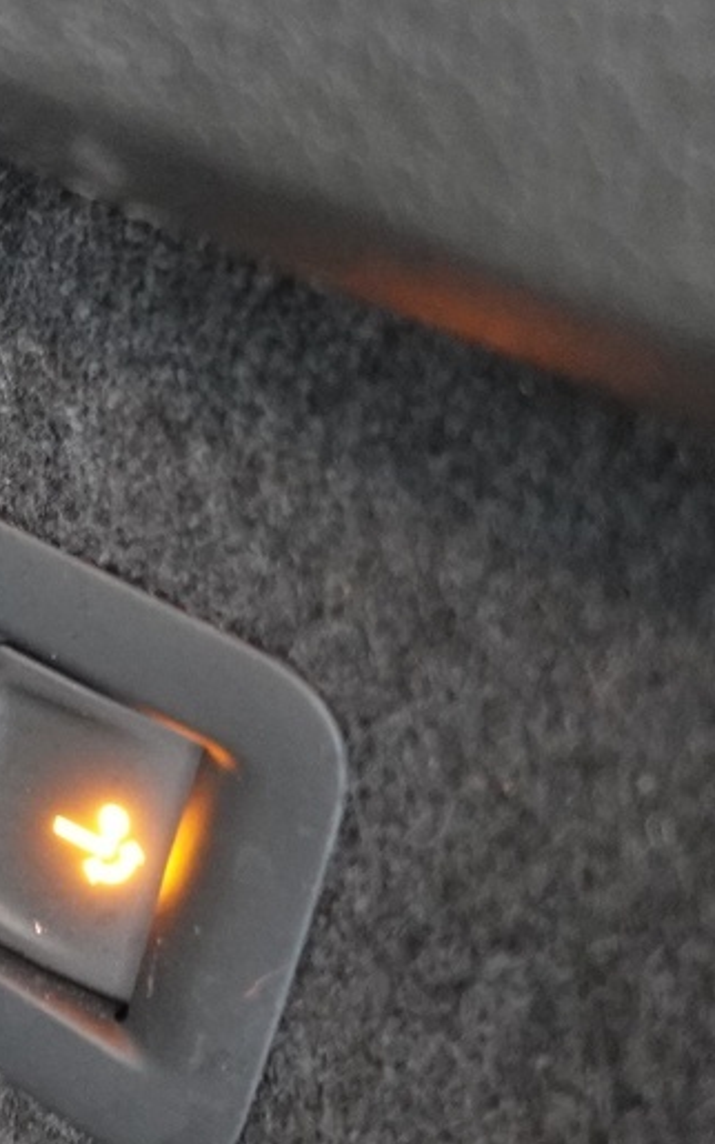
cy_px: 682
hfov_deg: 16.5
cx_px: -27
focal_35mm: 77
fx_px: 2400
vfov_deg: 26.7
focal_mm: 9.4
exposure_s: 1/8
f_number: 1.8
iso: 1600
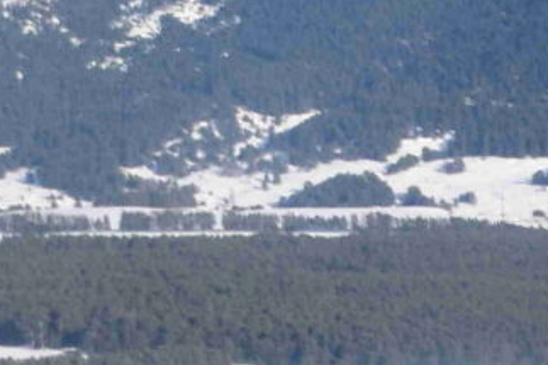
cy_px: 564
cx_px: 465
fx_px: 5431
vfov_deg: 3.8
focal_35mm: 357
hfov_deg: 5.8
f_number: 10
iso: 400
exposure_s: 1/200
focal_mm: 30
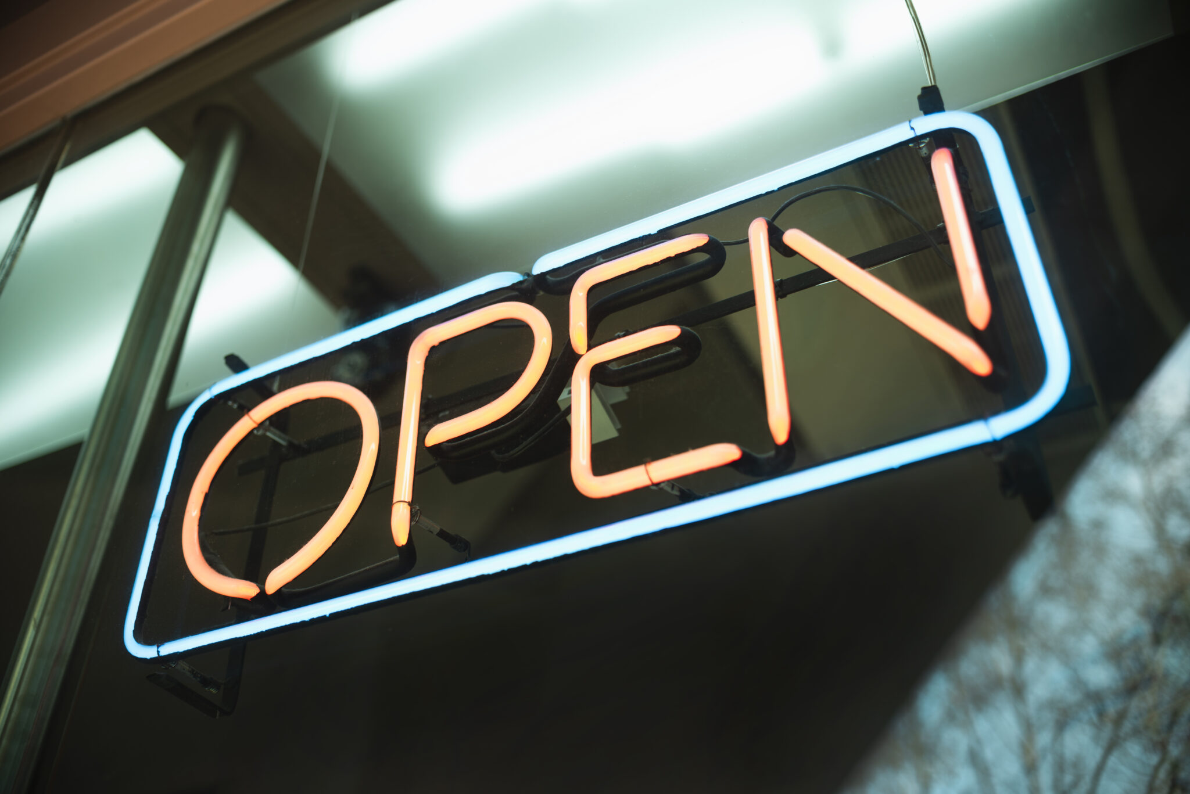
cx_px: 595
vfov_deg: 37.9
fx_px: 1157
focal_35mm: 35
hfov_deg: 54.4
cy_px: 397
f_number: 2.5
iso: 50
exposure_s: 1/125
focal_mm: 35
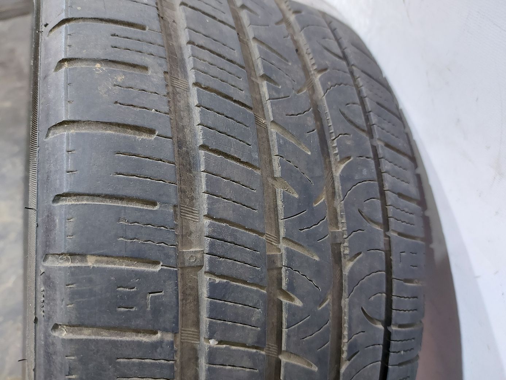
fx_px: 351
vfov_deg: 56.8
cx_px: 253
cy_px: 190
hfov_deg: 71.6
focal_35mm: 24
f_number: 1.8
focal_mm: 5.23
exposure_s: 1/25
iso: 250
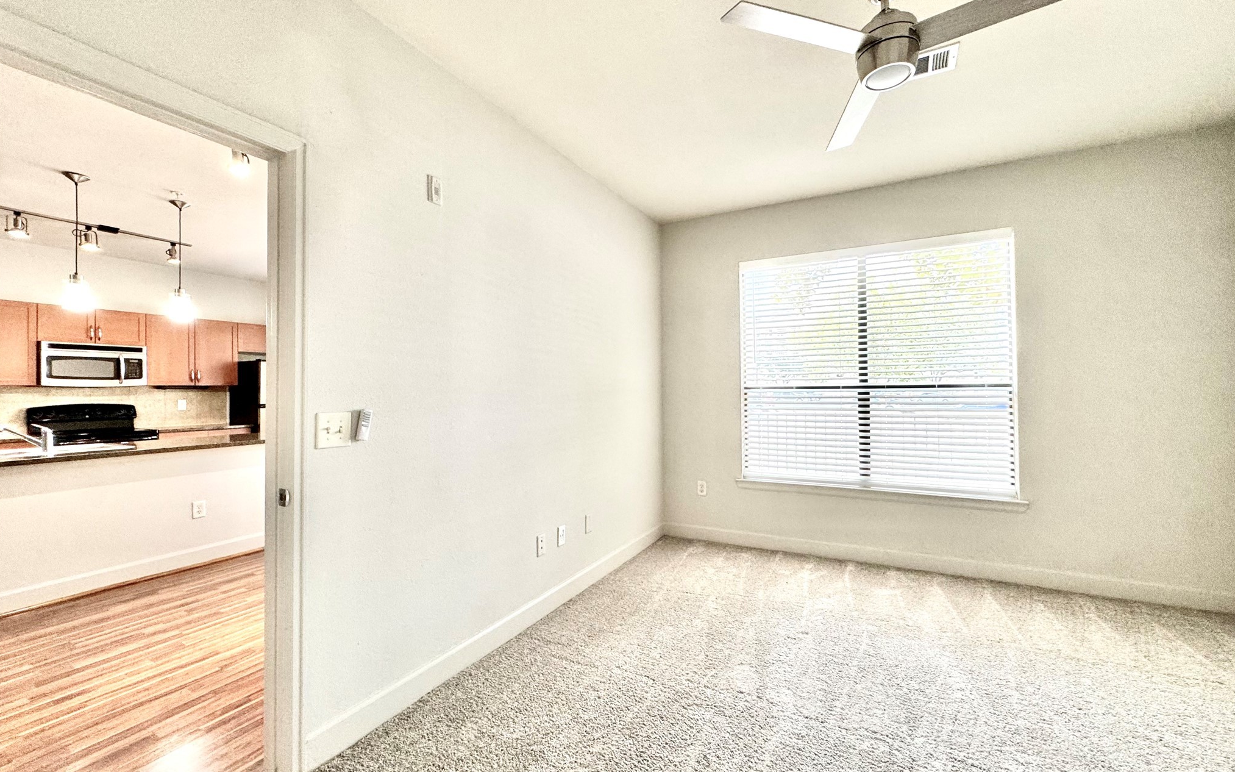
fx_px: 505
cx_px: 618
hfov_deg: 101.5
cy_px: 385
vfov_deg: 74.8
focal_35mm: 15
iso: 200
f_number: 2.2
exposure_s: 1/120
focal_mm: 2.22
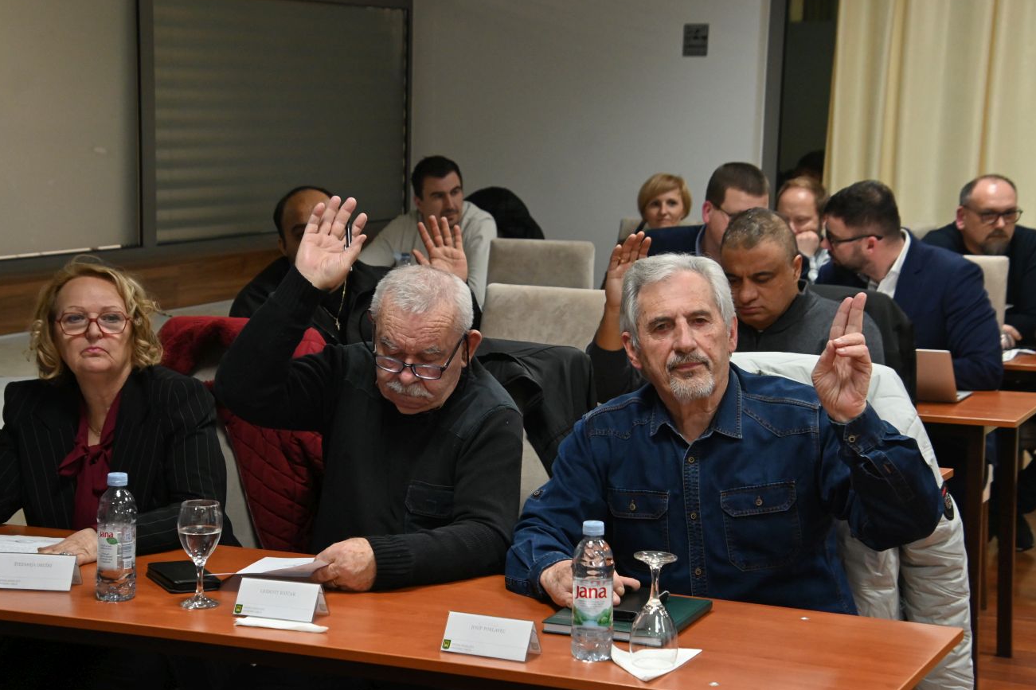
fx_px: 2388
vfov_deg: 16.4
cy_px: 362
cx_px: 467
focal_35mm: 83
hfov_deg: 24.5
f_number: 5.6
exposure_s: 1/80
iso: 2000
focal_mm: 50
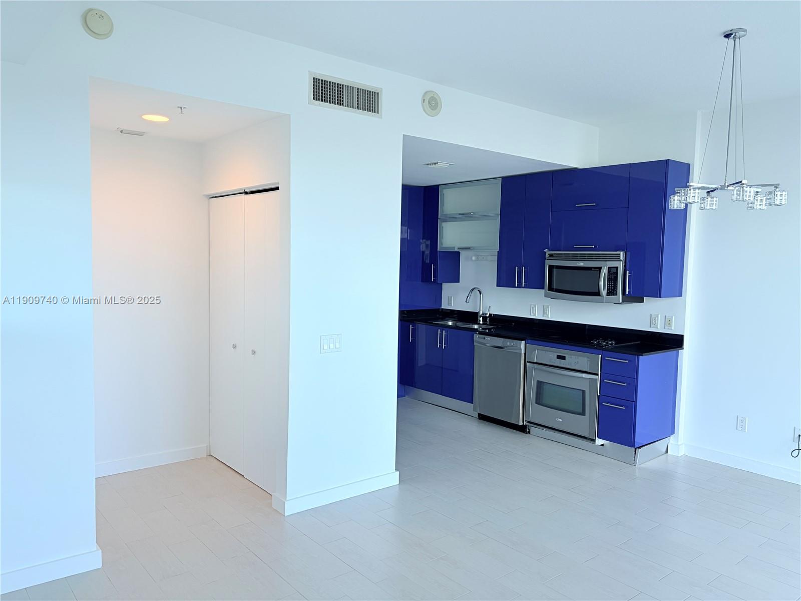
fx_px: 602
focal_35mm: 26
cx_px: 400
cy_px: 300
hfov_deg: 67.3
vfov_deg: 53.1
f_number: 1.6
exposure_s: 1/120
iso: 40
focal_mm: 5.96
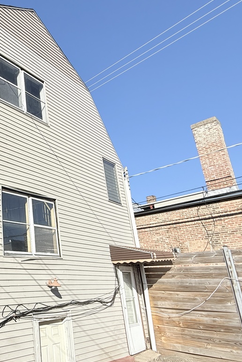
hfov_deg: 38.7
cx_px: -29
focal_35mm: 27
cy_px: 211
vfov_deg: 66.9
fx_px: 272
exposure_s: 1/3460
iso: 50
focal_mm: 2.22
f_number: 2.2
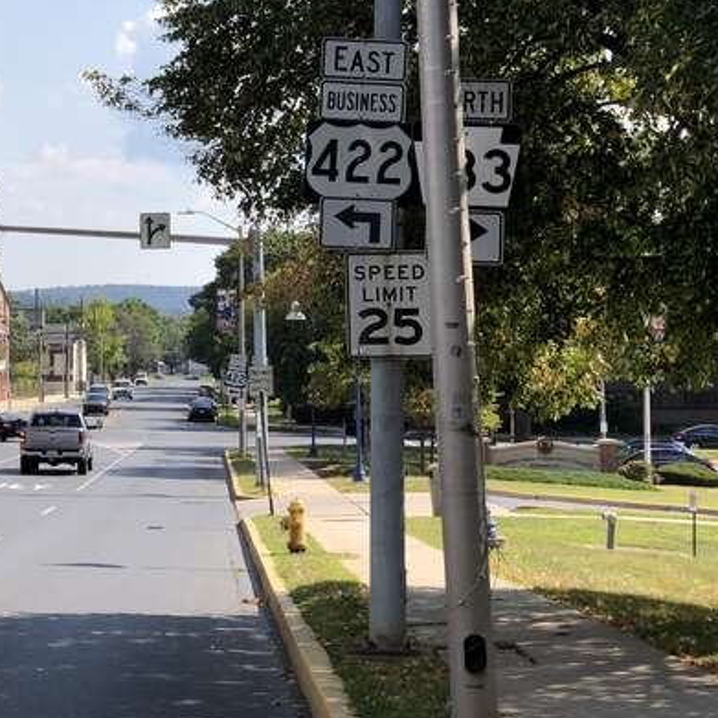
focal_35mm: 94
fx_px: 2206
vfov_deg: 18.4
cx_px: -11
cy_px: 189
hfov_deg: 18.0
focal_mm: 6
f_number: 2.4
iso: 16
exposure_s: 1/759
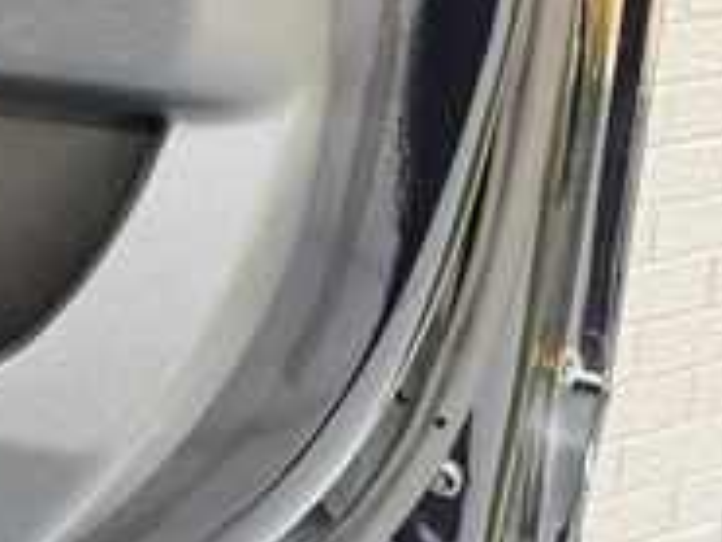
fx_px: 1732
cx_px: -433
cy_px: -257
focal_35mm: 83
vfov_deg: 16.3
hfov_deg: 19.7
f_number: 1.78
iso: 100
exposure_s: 1/121
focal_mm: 6.76
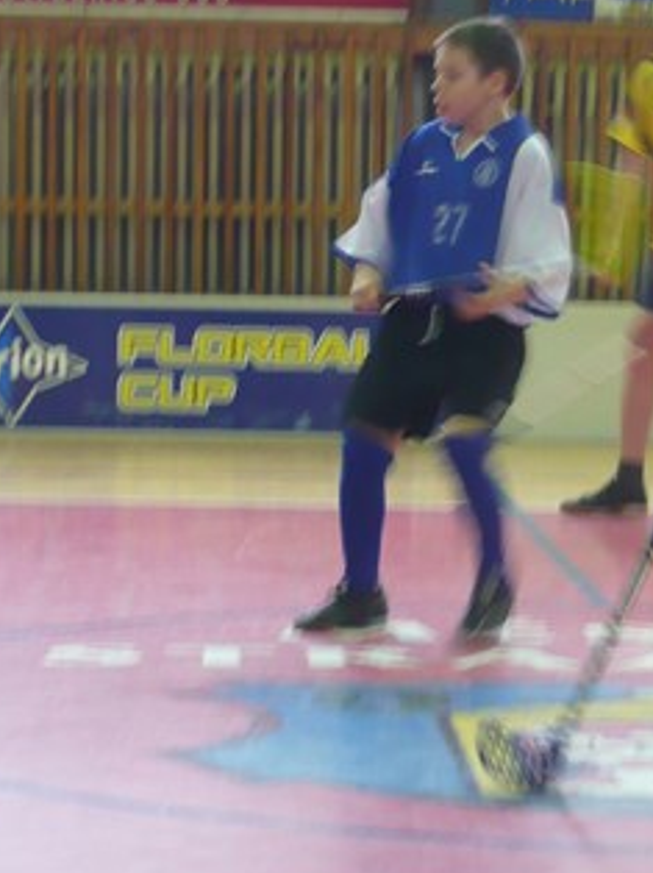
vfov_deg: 11.2
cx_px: 411
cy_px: 428
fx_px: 4433
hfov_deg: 8.4
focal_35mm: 176
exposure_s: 1/13
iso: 200
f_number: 4.4
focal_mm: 13.9
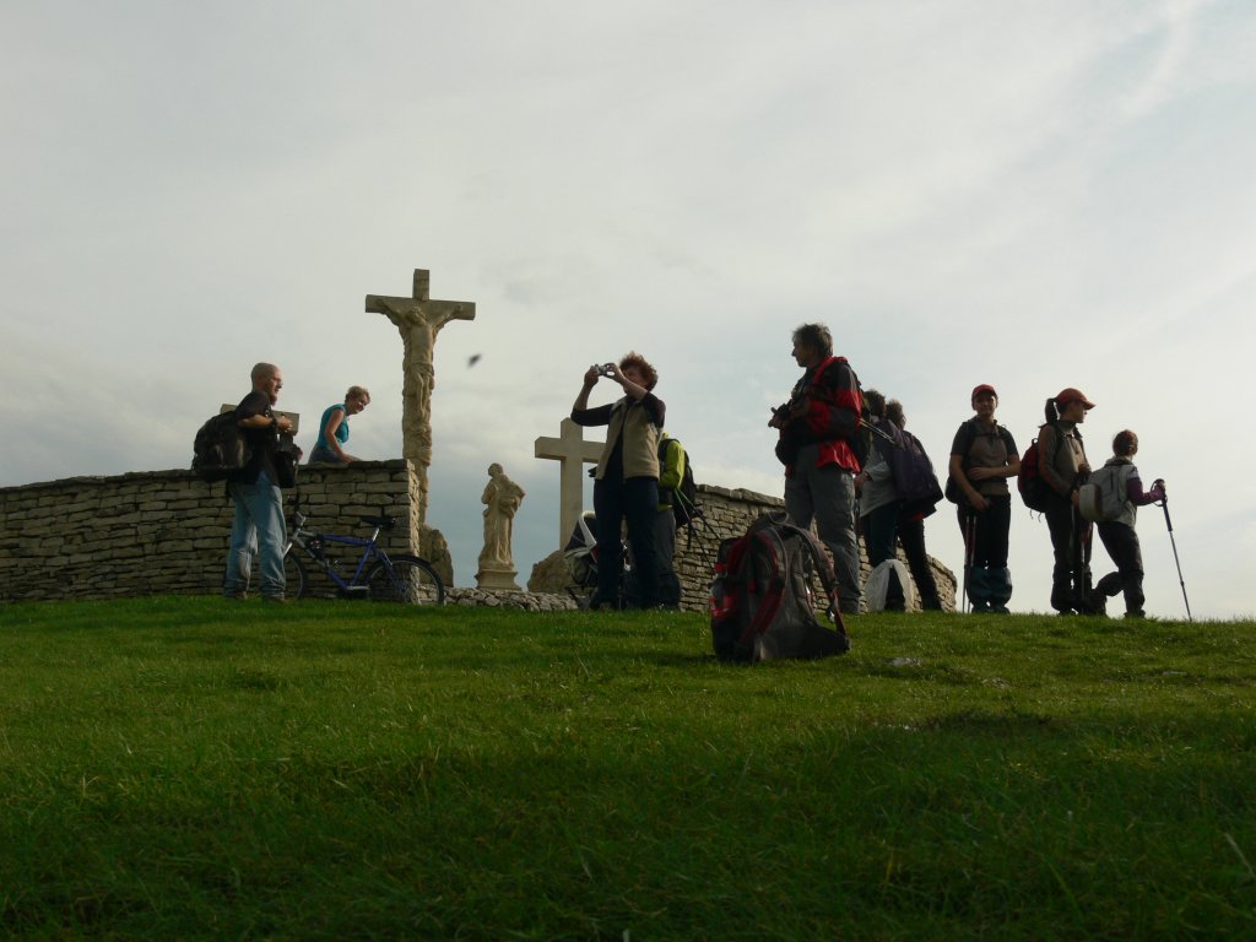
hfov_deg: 51.4
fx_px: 1306
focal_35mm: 36
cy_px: 471
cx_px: 628
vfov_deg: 39.7
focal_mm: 7.7
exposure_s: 1/400
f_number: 5.6
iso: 80
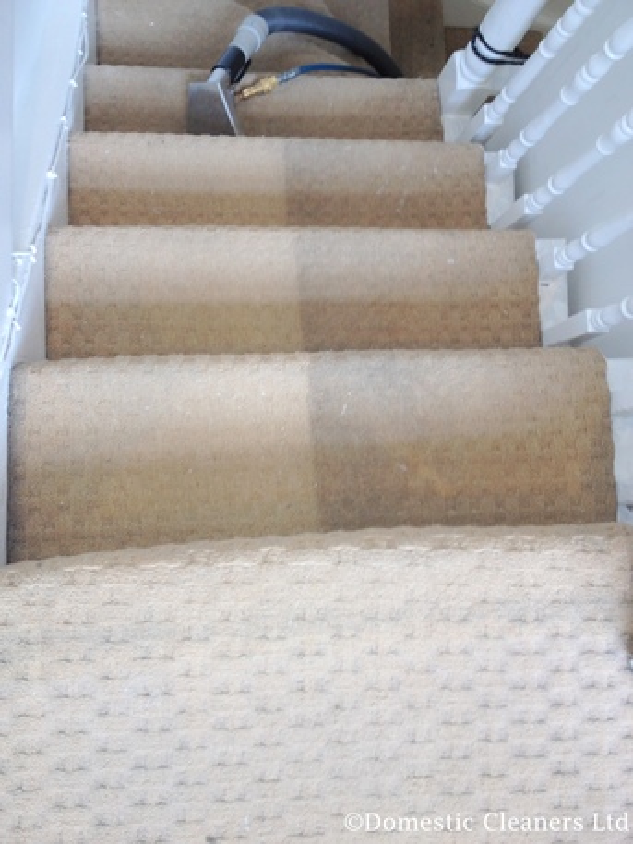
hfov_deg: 40.7
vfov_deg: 52.6
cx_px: 316
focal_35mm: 35
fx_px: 853
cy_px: 422
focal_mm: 4.28
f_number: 2.4
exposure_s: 1/28
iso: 64
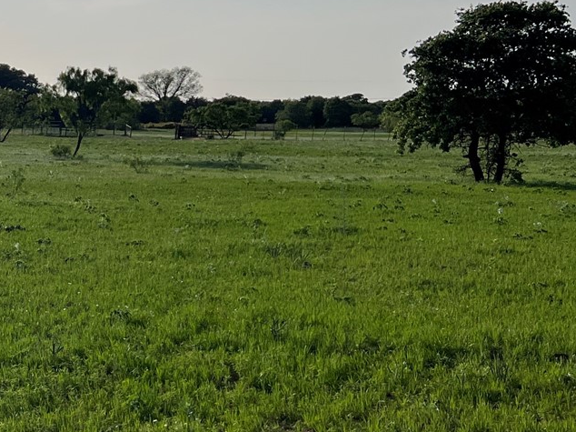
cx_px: -267
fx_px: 1397
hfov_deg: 20.3
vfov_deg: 17.5
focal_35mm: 84
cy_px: 272
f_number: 1.5
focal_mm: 5.7
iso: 50
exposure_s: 1/14286
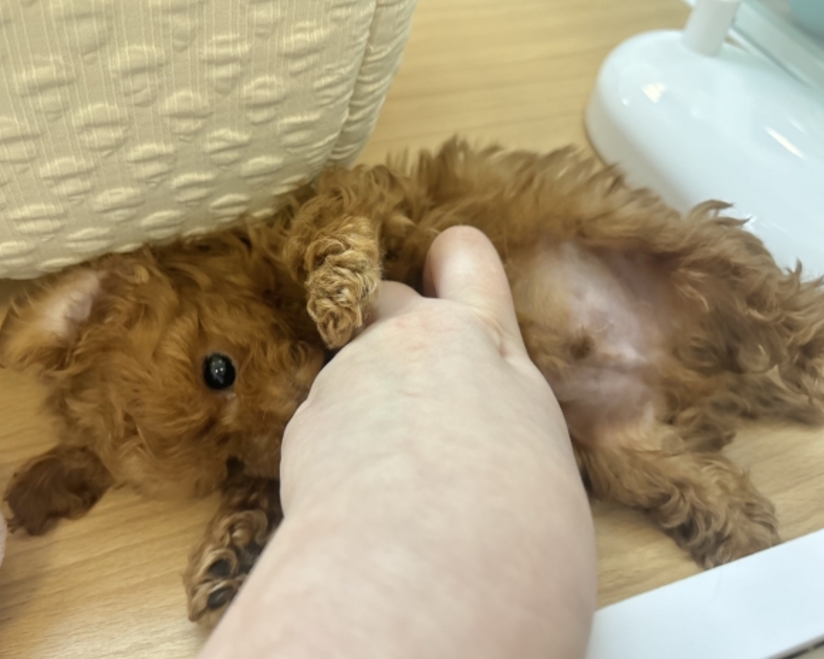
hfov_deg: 62.1
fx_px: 683
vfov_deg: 51.5
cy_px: 327
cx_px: 372
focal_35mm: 28
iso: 125
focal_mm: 5.96
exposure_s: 1/100
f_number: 1.6
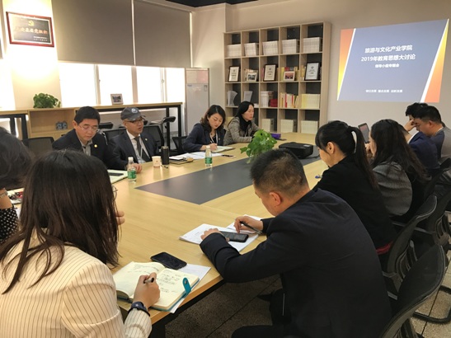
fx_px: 365
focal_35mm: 28
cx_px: 226
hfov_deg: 63.5
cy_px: 169
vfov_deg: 49.7
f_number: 1.8
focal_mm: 3.99
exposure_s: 1/34
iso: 25
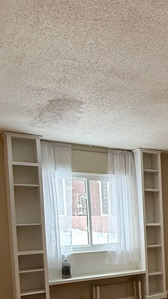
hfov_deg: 19.3
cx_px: 309
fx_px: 357
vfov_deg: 43.4
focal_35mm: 45
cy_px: 238
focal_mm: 2.22
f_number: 2.2
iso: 320
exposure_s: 1/120
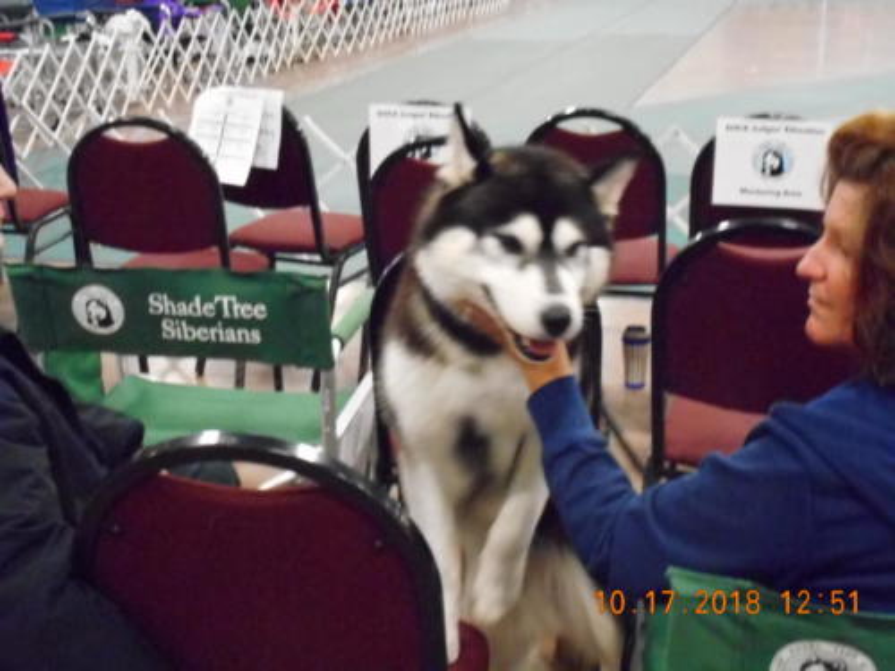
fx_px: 1525
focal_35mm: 59
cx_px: 448
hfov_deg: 32.7
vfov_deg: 24.8
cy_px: 336
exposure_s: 1/13
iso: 1600
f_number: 5.1
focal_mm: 10.5
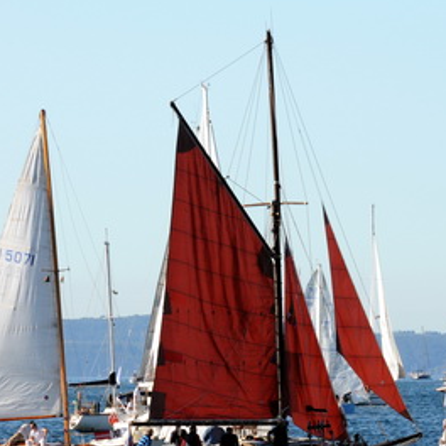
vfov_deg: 3.6
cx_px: 274
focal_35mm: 493
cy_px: 271
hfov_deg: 3.6
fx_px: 7186
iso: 200
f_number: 9
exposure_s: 1/320
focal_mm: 170
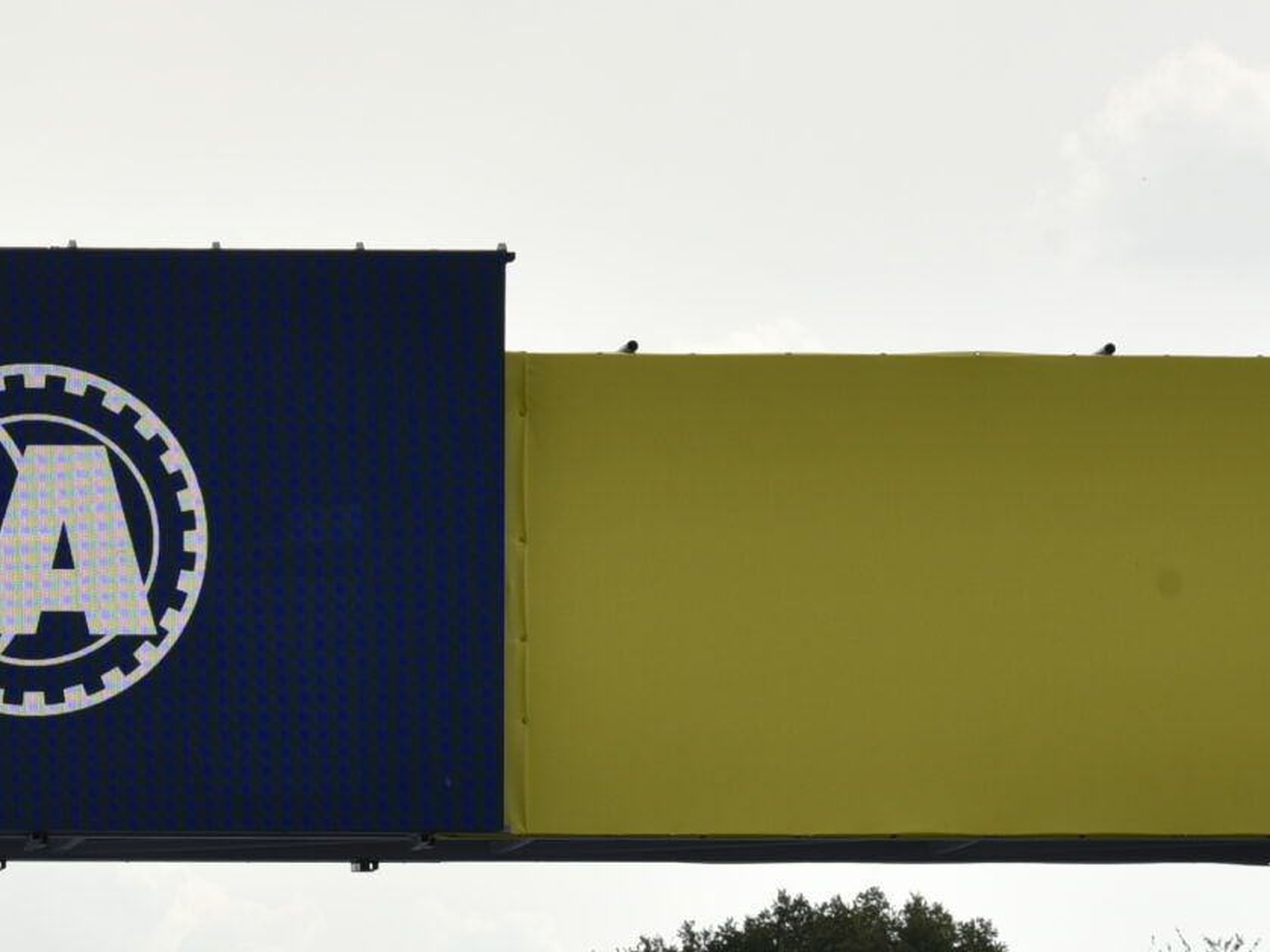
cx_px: -666
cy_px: 573
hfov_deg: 5.5
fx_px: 13133
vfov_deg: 4.2
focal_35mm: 358
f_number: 14
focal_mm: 122
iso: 500
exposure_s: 1/640
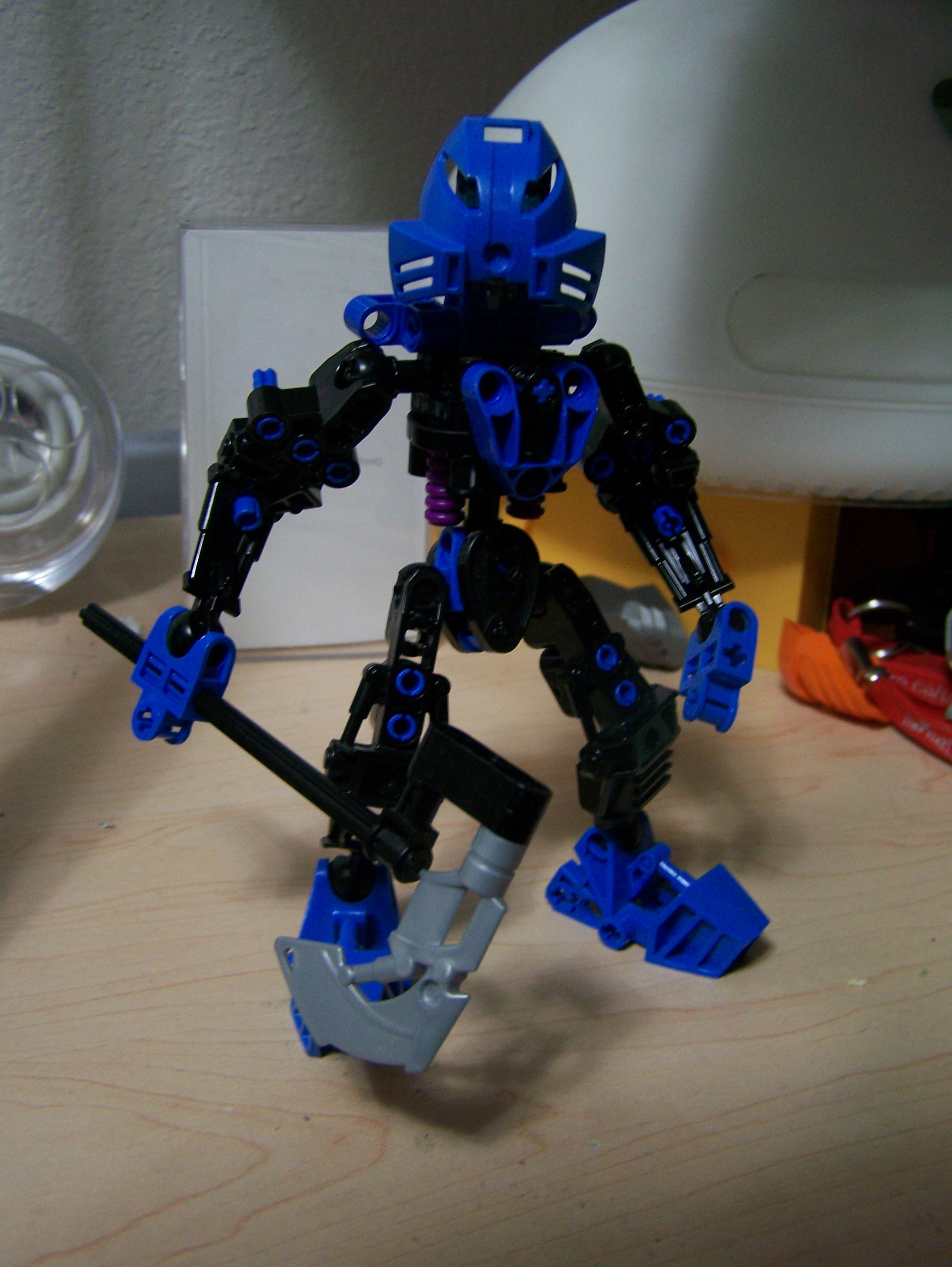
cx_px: 476
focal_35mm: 38
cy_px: 634
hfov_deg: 37.8
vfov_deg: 48.9
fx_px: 1392
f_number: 2.8
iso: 160
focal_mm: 6.3
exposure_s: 1/8
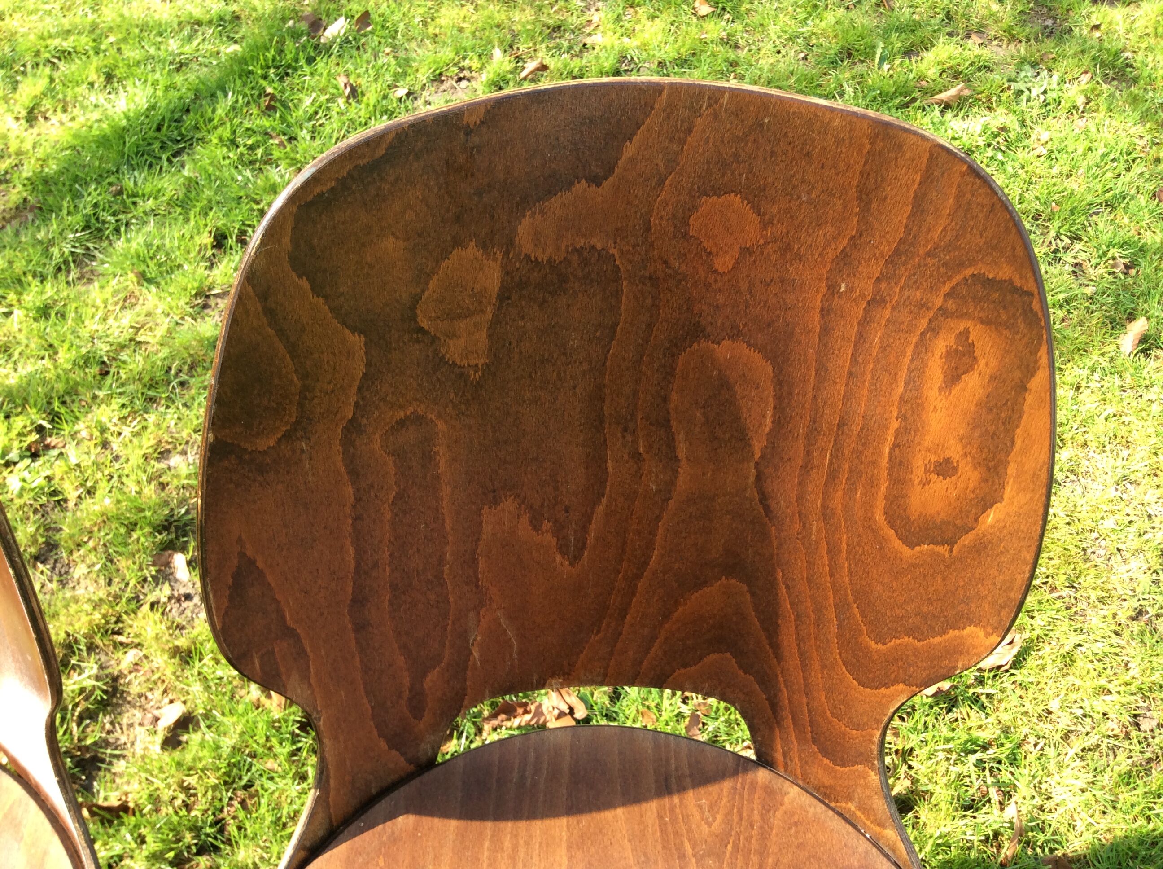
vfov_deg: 44.1
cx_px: 582
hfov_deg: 56.9
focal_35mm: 32
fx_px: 1074
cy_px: 434
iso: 32
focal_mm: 3.3
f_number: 2.4
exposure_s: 1/166
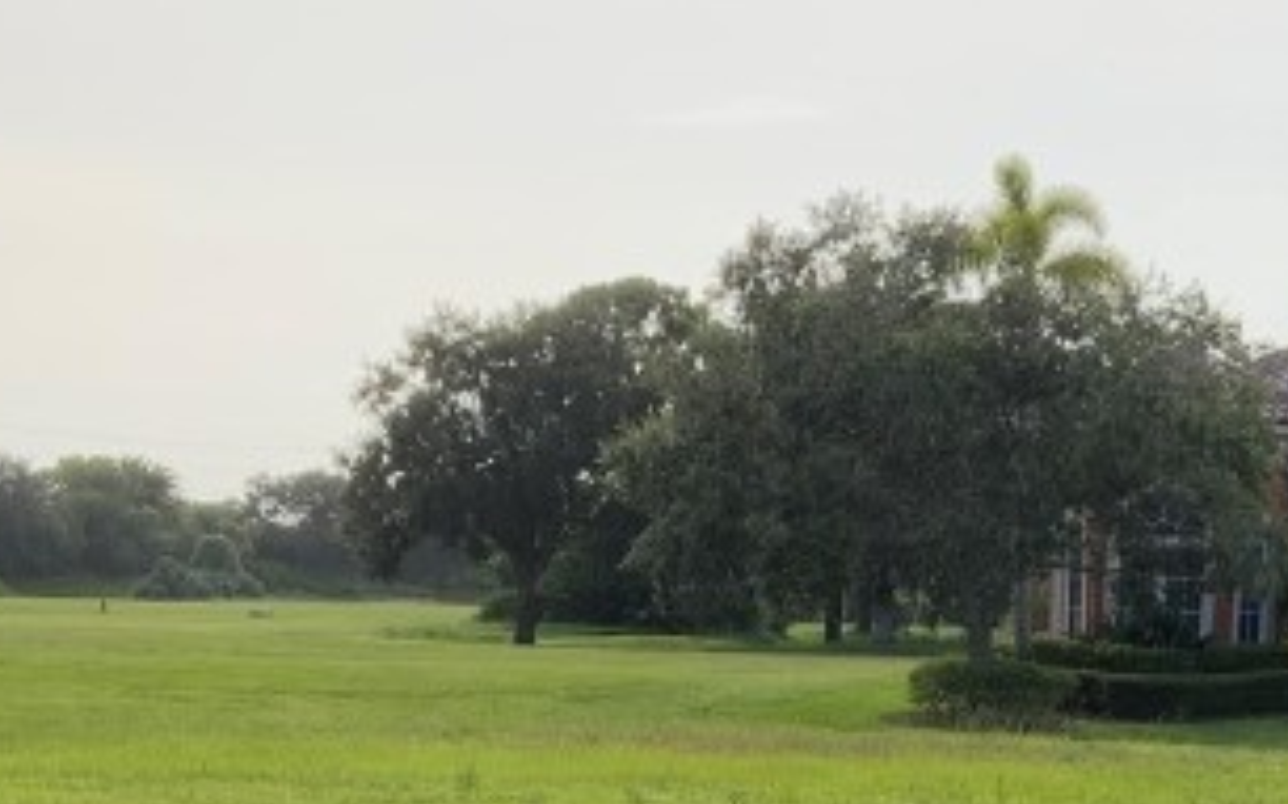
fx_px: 3614
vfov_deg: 11.9
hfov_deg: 20.2
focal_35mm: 103
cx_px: 812
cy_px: 1322
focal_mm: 3
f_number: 1.8
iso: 16
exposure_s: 1/674
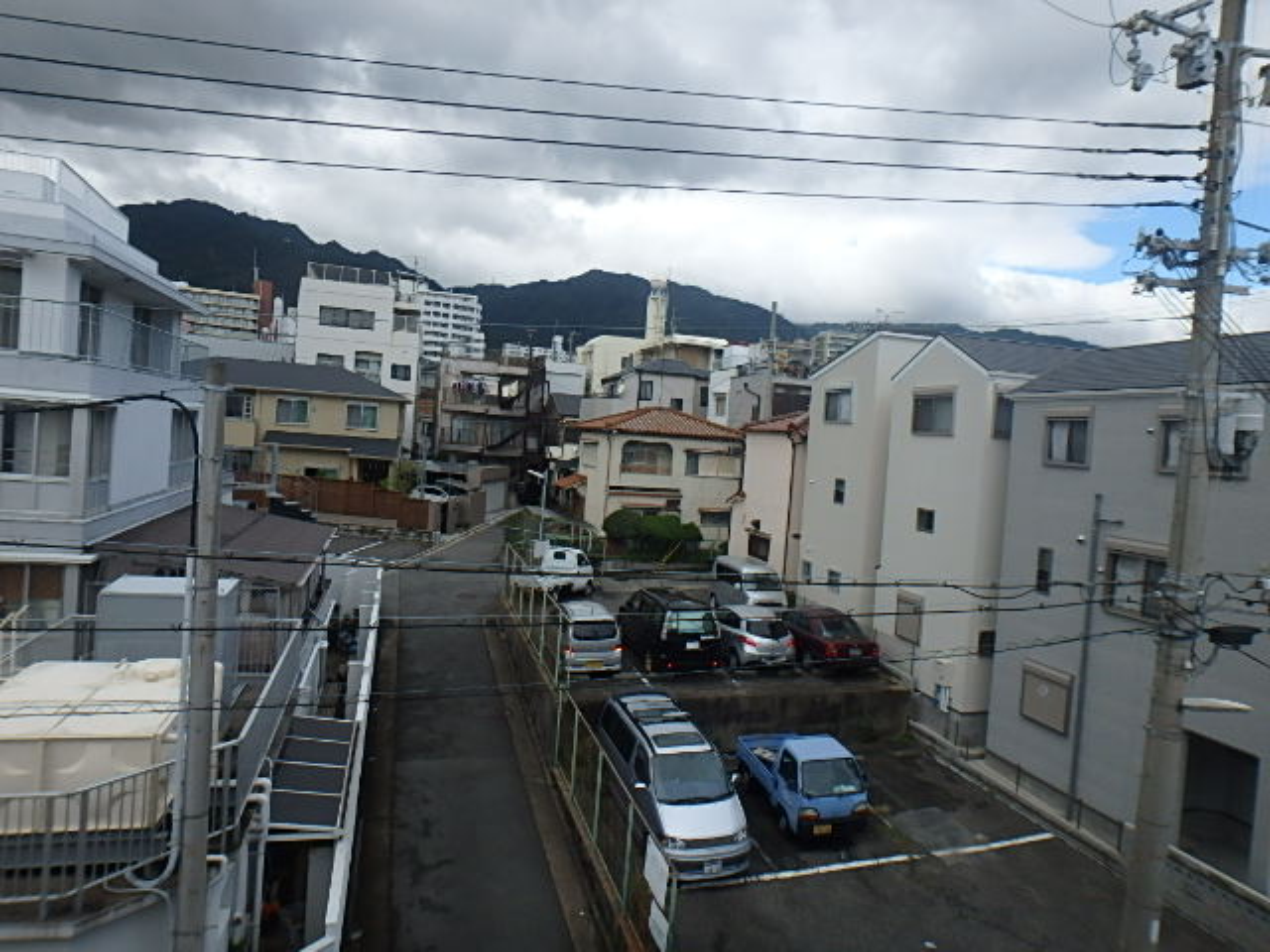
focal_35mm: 21
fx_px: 770
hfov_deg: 79.0
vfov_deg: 63.4
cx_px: 635
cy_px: 476
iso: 125
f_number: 3.5
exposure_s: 1/1000
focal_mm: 3.7
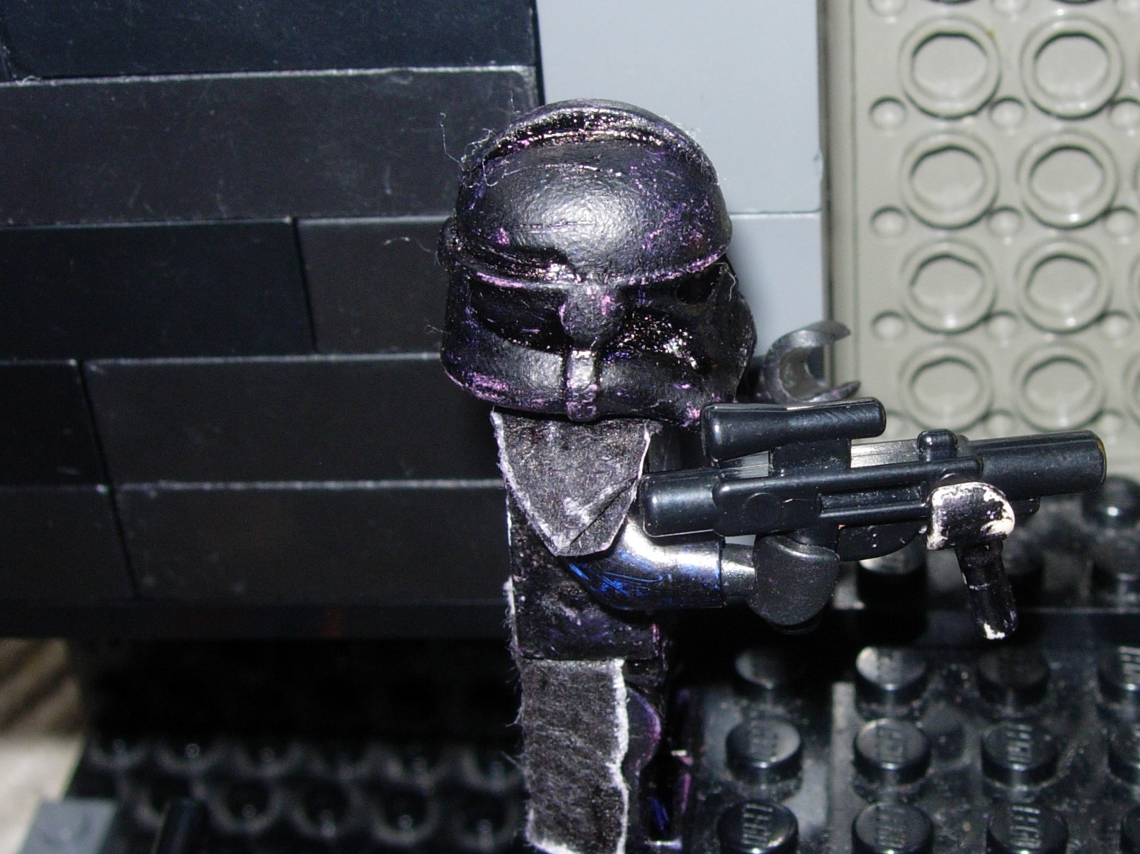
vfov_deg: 23.6
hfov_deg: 30.6
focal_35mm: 62
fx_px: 2041
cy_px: 495
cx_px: 868
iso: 79
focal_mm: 7.8
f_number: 4.8
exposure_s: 1/64
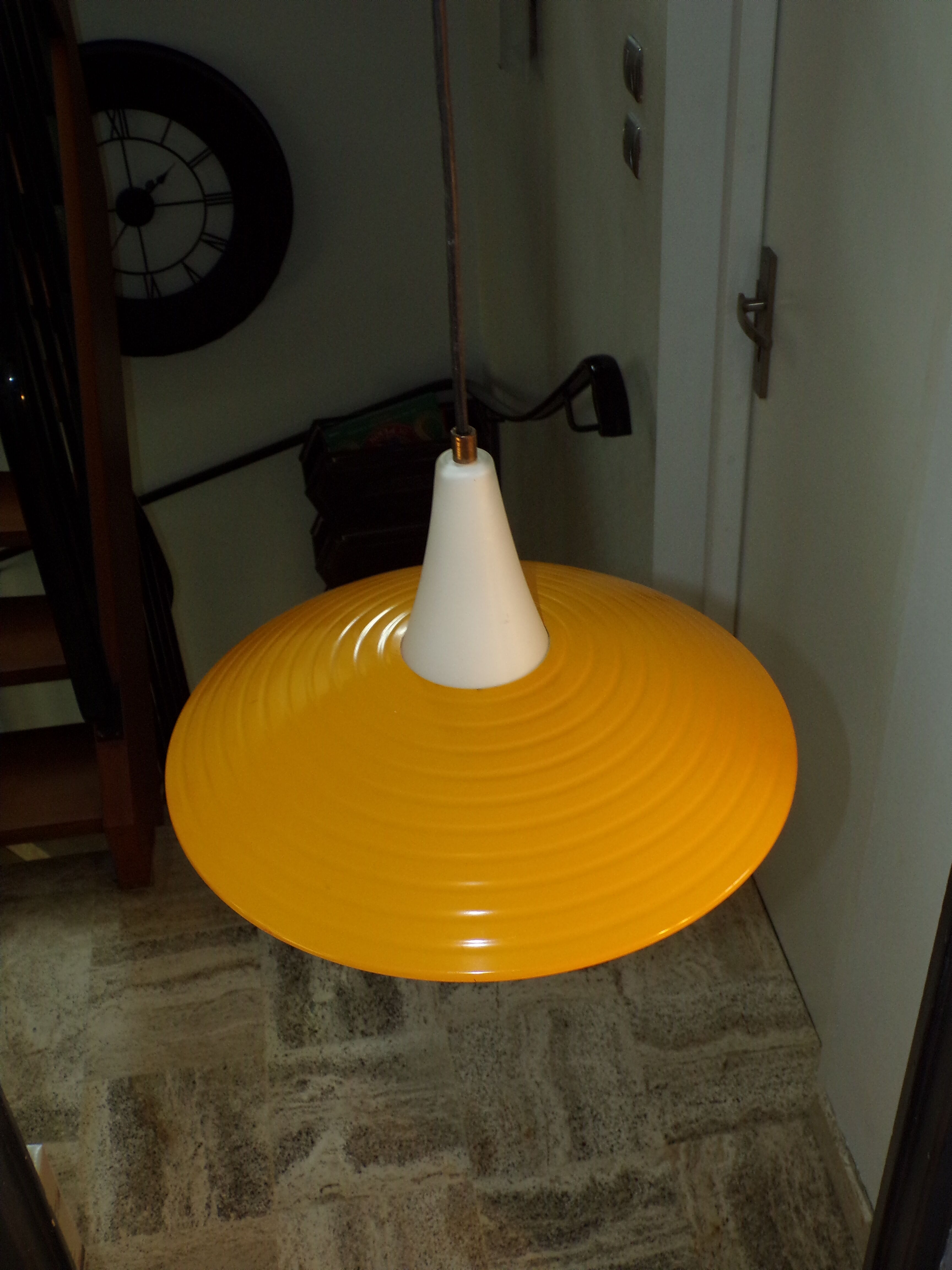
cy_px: 635
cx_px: 476
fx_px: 1357
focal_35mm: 37
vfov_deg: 50.1
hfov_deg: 38.7
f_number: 3.3
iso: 200
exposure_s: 1/34
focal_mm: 6.6
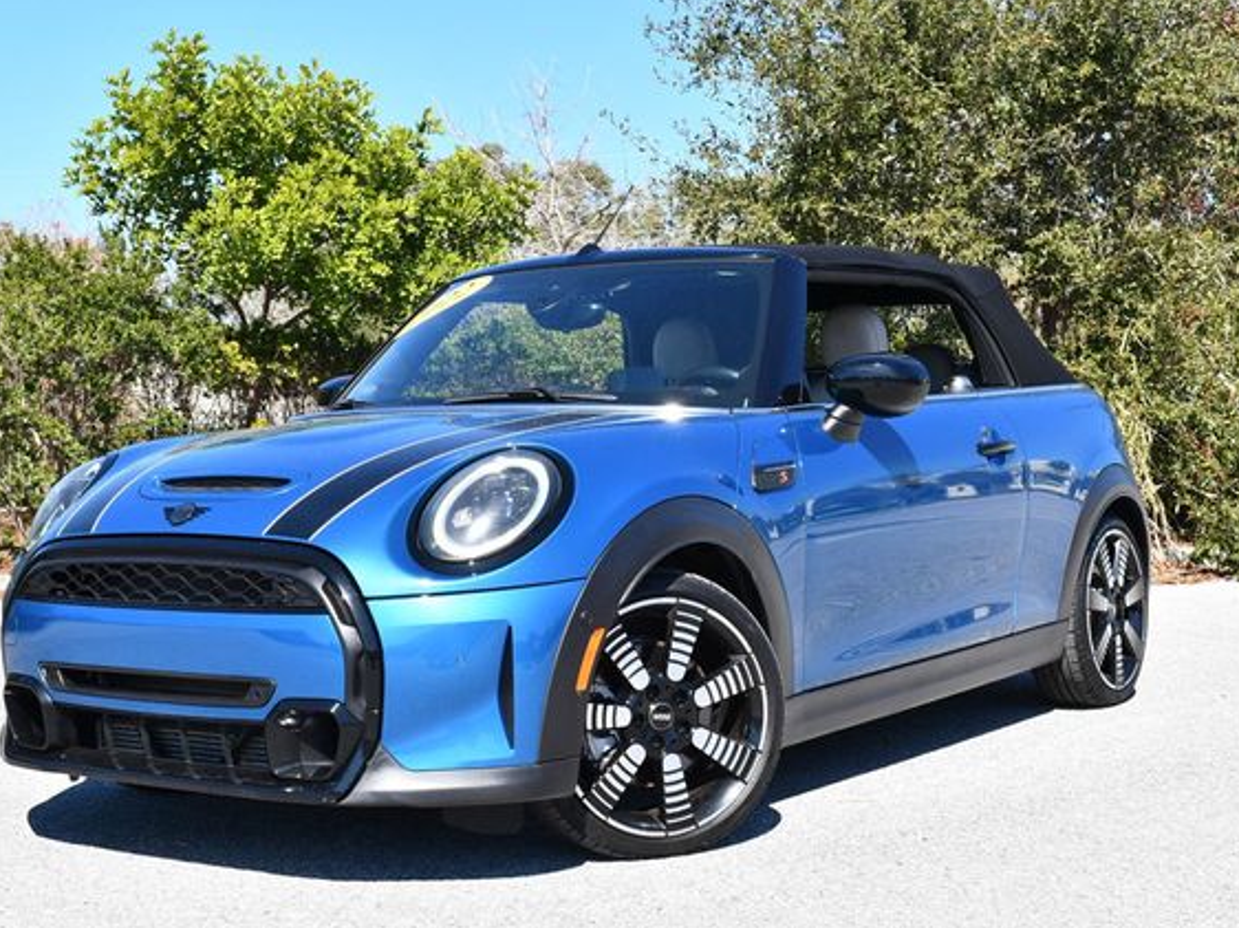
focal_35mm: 57
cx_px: 560
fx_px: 2039
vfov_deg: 25.6
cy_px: 463
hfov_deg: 33.8
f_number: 8
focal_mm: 26
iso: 200
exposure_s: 1/250
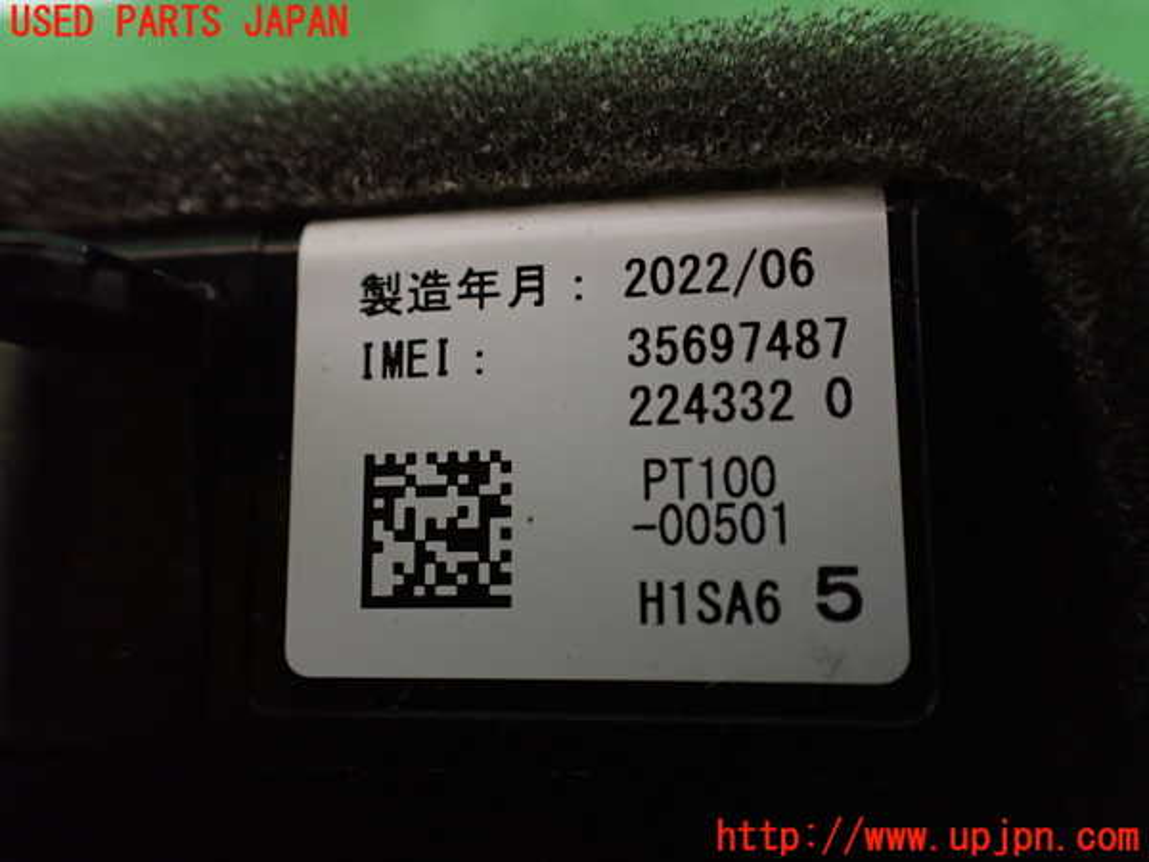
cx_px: 574
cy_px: 431
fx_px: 996
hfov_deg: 60.0
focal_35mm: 30
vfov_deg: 46.8
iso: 800
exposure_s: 1/40
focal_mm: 5.4
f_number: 2.3
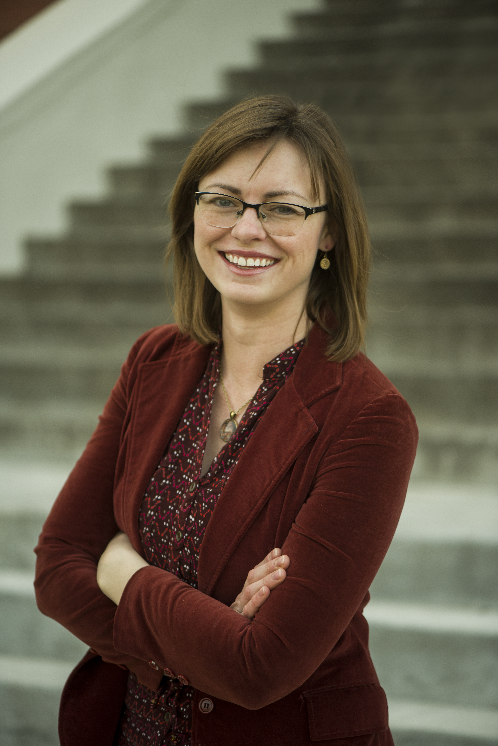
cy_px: 373
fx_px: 2177
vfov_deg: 19.4
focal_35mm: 105
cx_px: 249
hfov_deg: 13.1
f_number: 2.8
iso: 200
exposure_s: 1/250
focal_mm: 105
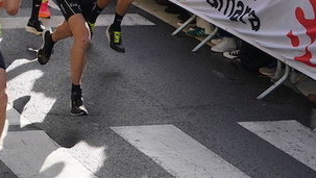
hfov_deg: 14.5
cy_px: -118
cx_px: -139
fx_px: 1166
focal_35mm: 139
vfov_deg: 8.5
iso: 500
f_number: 5.6
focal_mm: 43
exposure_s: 1/1000
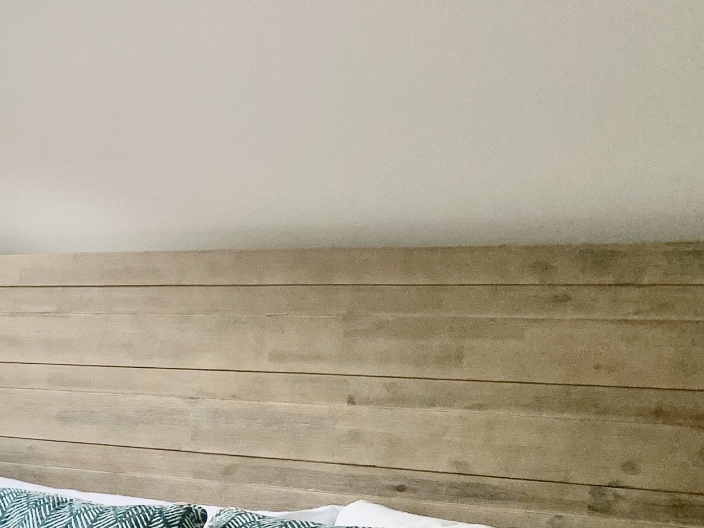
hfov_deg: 21.2
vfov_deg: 17.1
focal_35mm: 84
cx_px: -204
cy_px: 562
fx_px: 1708
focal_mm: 4.25
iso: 100
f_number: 1.8
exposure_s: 1/61
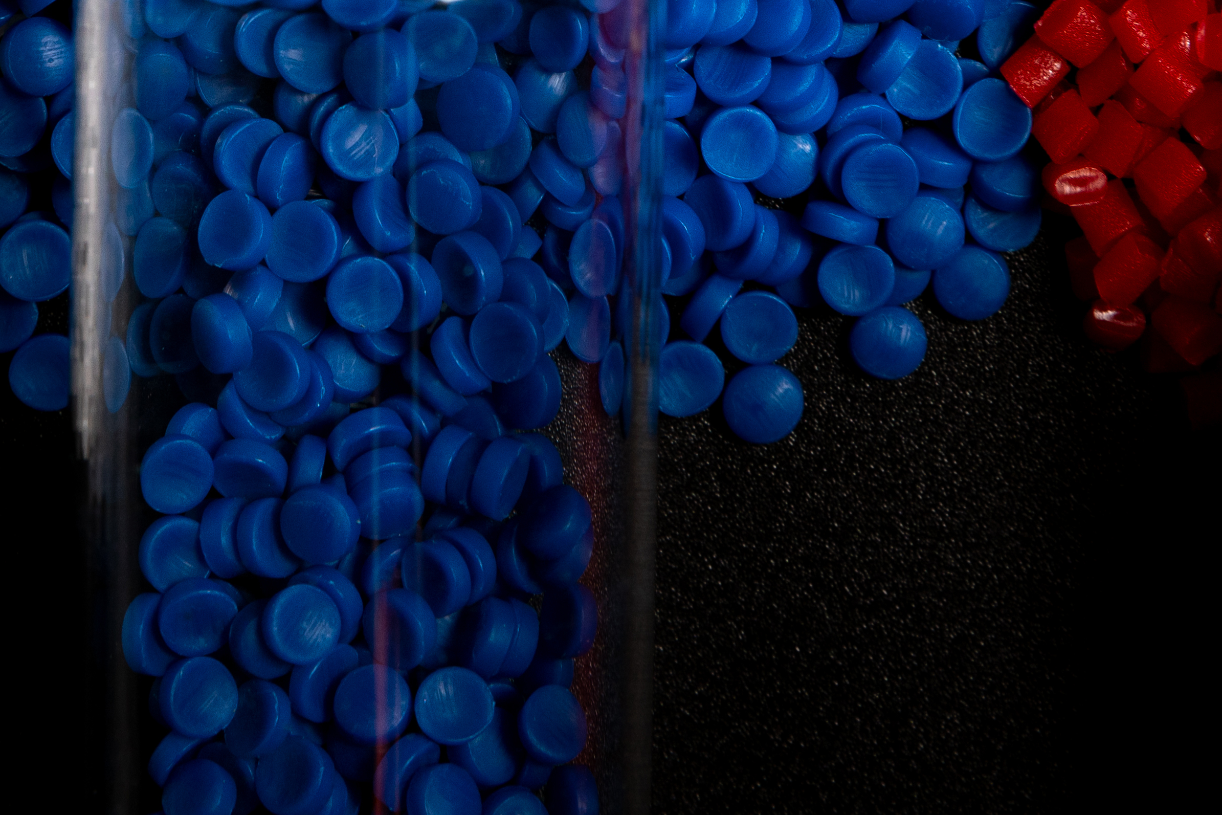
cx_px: 408
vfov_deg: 5.8
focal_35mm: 233
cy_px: -411
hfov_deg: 8.8
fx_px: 7909
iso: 100
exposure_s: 1/320
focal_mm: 70
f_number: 8
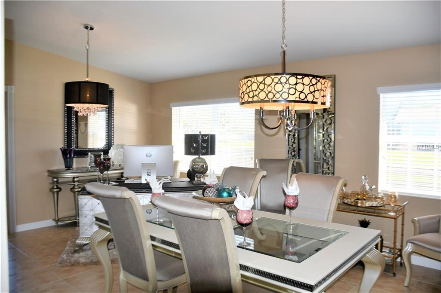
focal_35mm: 27
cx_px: 220
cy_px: 146
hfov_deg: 67.4
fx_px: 331
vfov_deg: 47.9
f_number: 3.5
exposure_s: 1/160
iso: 200
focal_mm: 18
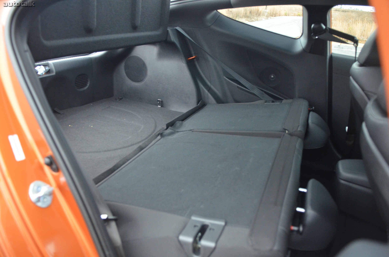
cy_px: 128
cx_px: 194
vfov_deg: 50.2
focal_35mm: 26
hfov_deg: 70.5
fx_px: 275
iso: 1600
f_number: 2.8
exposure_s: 1/160
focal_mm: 17
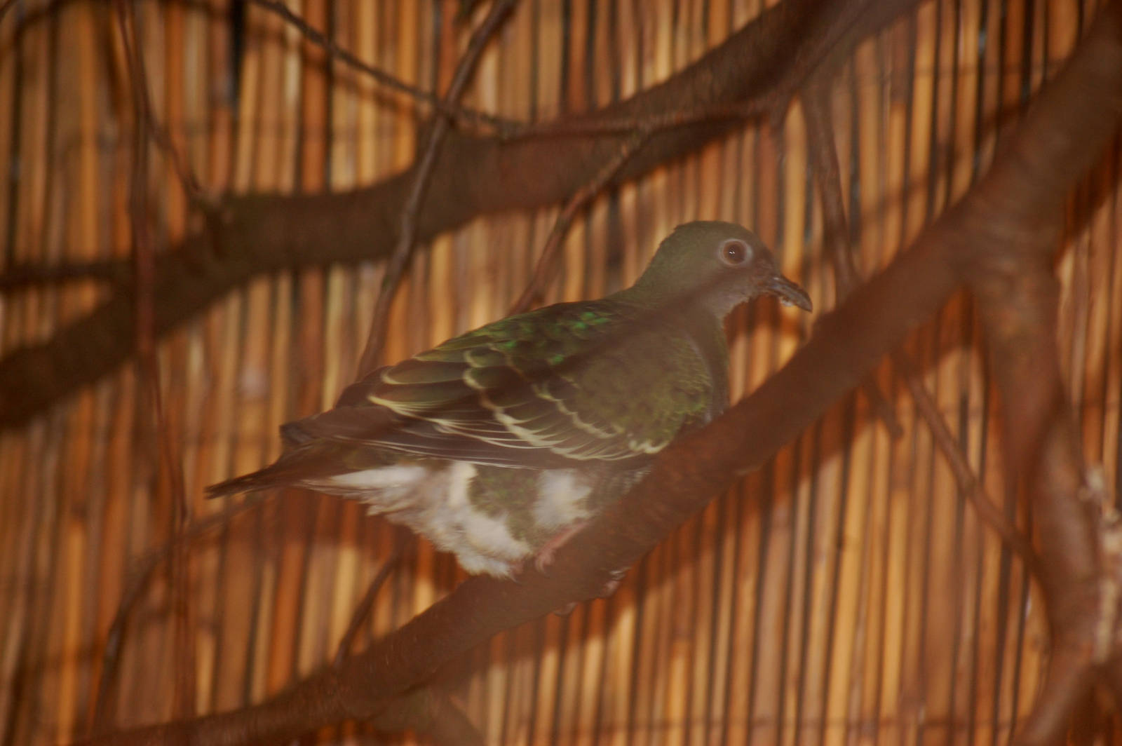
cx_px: 561
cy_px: 373
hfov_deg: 6.9
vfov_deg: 4.6
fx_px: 9342
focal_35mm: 300
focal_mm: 200
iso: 400
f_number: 5.6
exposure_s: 1/60
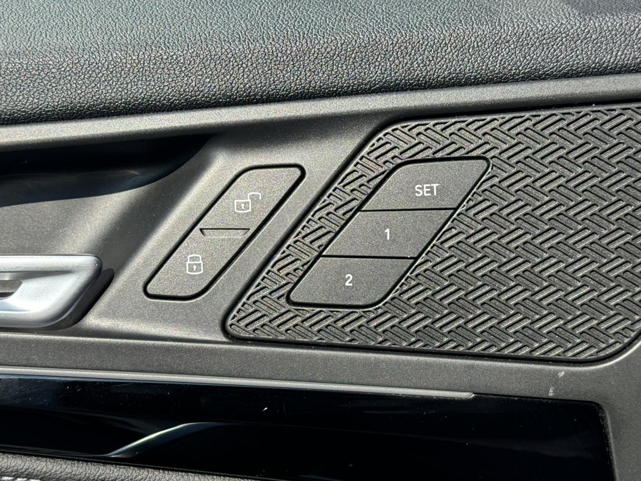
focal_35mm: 48
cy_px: 240
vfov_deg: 30.3
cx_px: 320
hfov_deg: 39.7
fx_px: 889
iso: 64
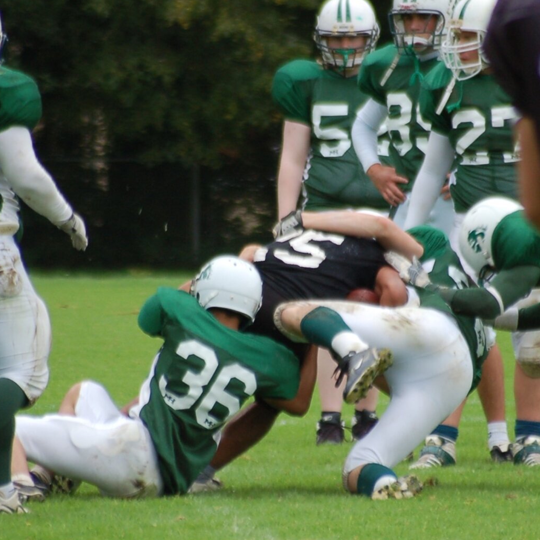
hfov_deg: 2.1
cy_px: 339
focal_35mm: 816
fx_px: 14402
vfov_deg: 2.1
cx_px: 329
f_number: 5.6
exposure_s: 1/500
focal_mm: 300
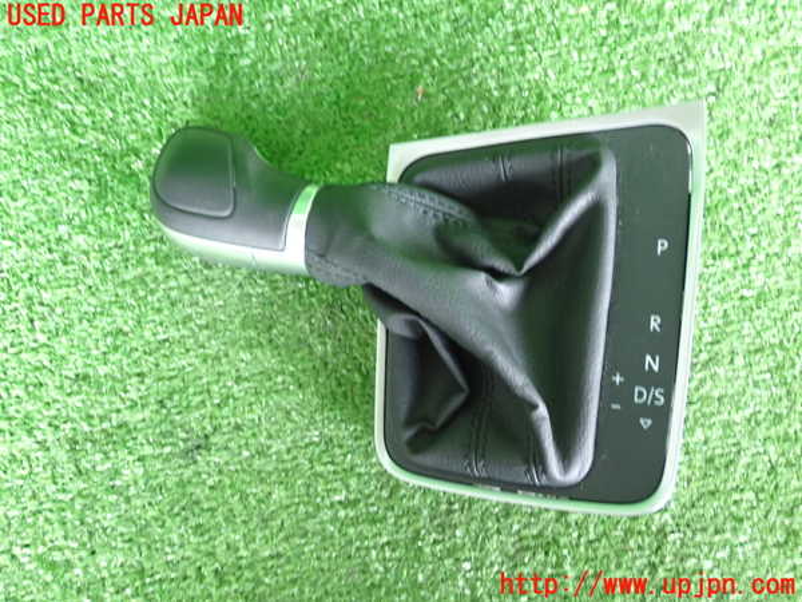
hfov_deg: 56.8
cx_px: 401
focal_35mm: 32
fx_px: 741
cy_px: 301
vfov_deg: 44.2
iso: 320
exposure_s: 1/30
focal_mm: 5.79
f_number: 2.4
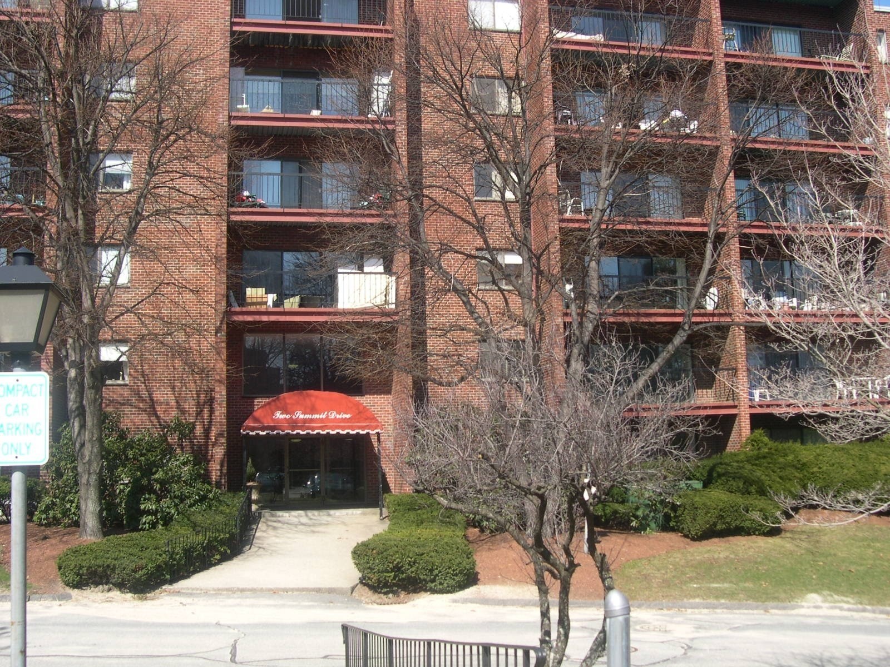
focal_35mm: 38
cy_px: 334
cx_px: 445
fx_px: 977
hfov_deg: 49.0
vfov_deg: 37.7
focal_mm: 8
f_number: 7.6
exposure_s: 1/103
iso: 100
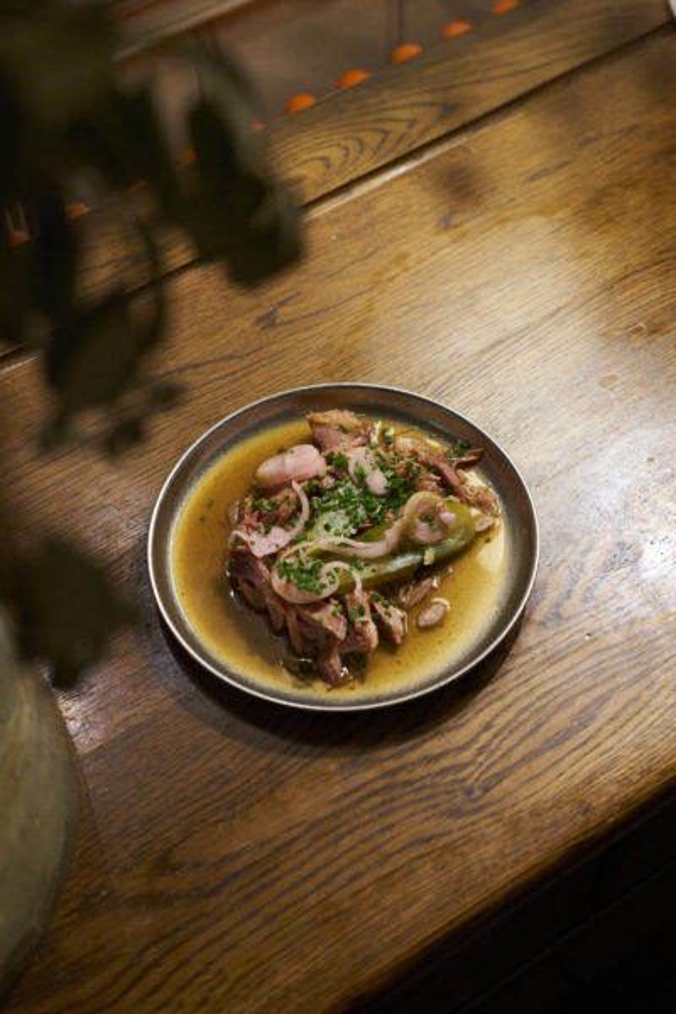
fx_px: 1465
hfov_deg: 26.0
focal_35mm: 52
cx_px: 338
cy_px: 507
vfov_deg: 38.2
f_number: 2.8
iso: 2500
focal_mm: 35
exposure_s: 1/200
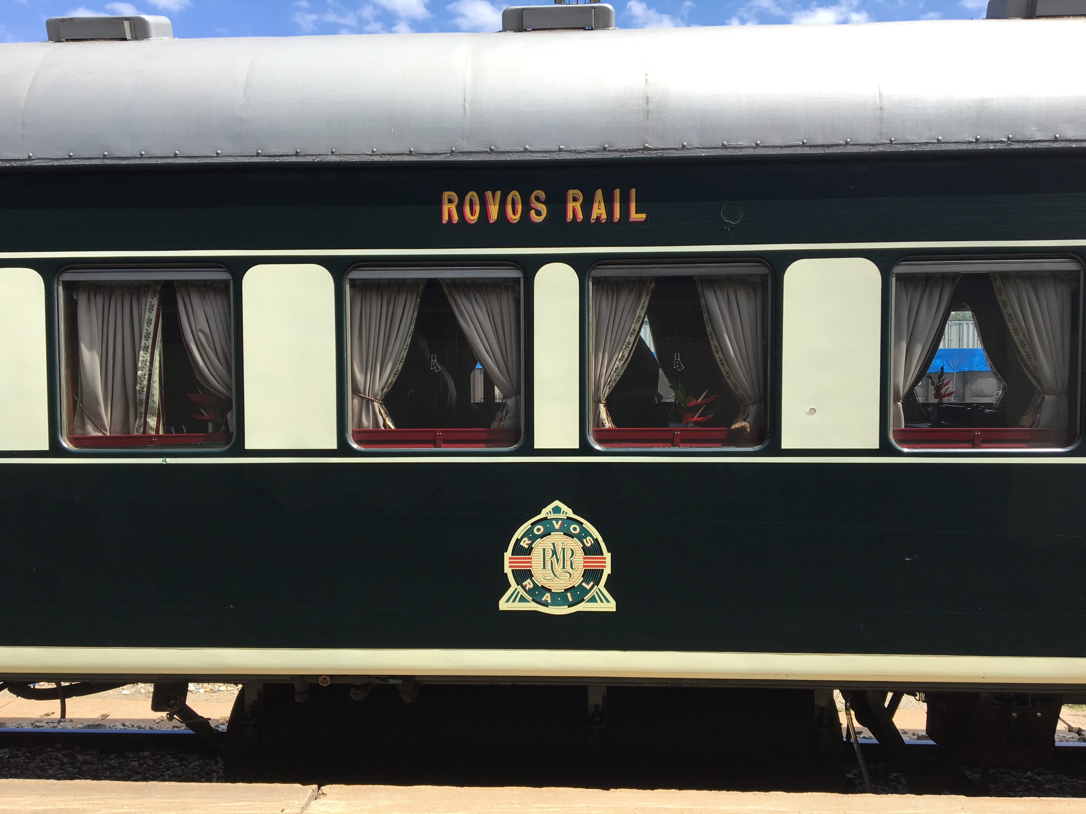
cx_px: 543
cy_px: 407
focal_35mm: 29
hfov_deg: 61.7
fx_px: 910
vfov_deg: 48.2
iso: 25
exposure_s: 1/864
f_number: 2.2
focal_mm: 4.15
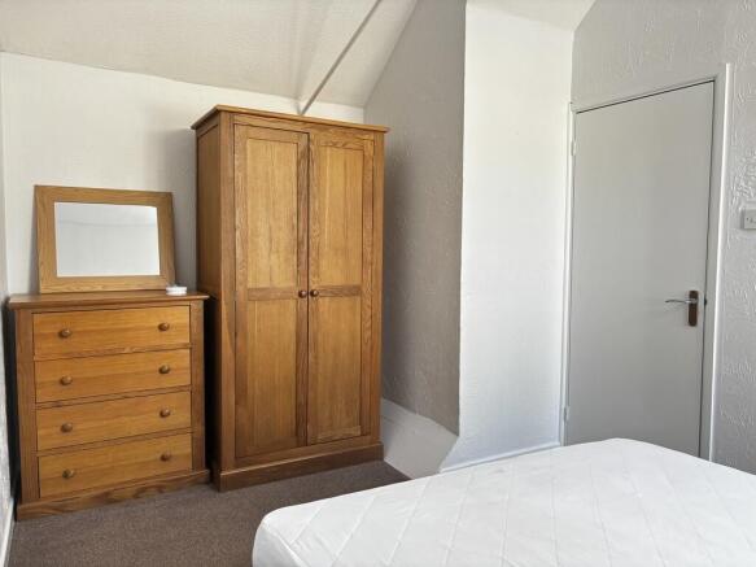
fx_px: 568
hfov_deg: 67.3
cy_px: 284
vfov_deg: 53.0
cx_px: 378
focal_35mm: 26
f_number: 1.6
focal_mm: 5.96
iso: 125
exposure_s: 1/121
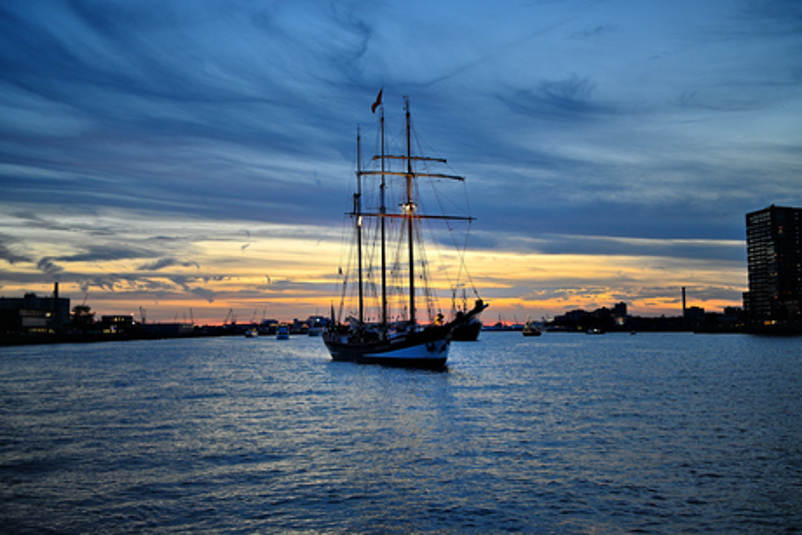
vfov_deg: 36.9
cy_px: 268
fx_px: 802
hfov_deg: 53.1
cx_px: 401
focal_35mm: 36
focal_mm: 24
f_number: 1.7
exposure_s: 1/80
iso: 100
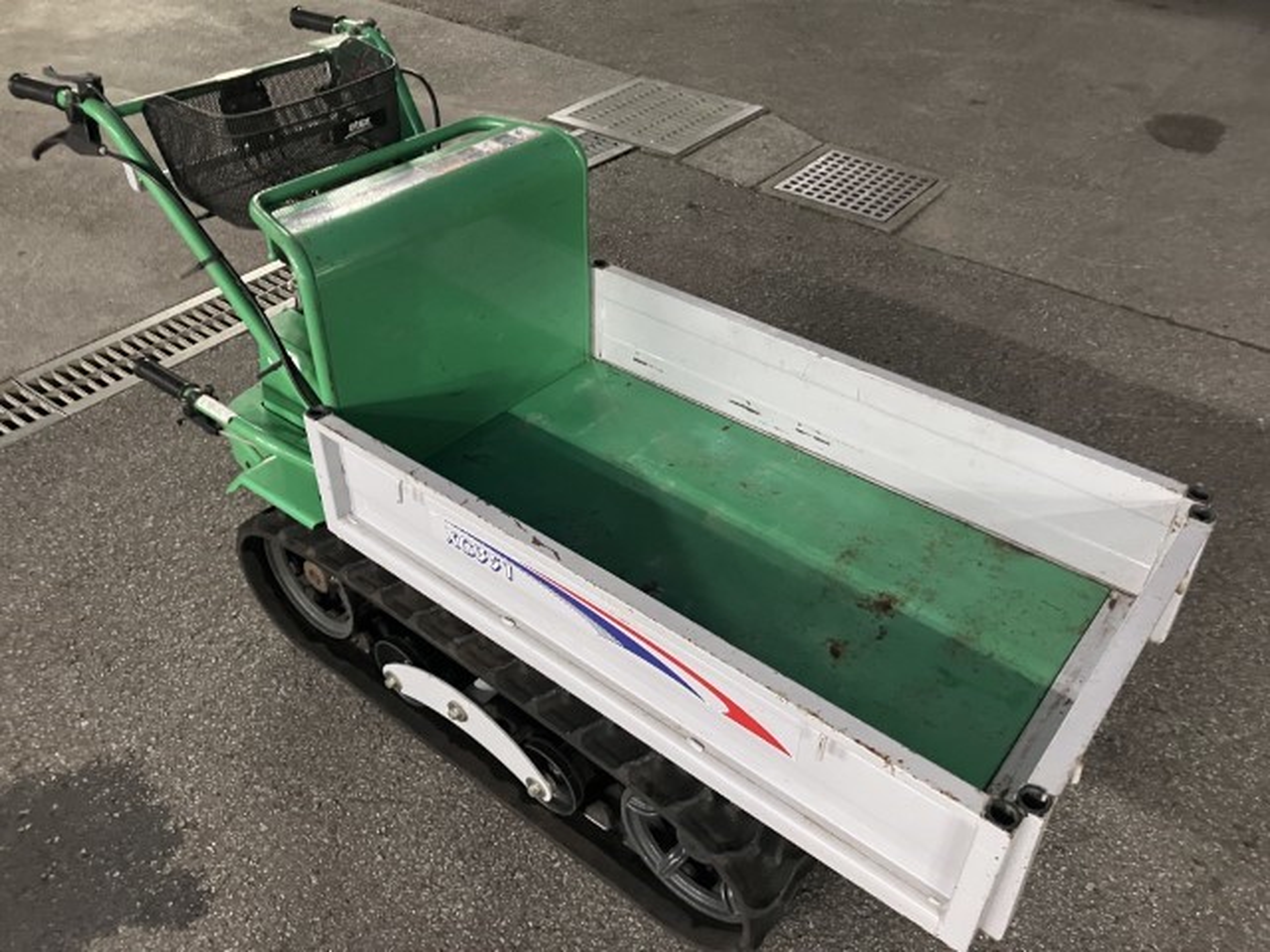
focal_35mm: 28
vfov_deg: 49.7
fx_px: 1027
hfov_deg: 63.4
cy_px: 476
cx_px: 635
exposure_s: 1/25
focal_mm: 3.99
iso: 500
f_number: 1.8
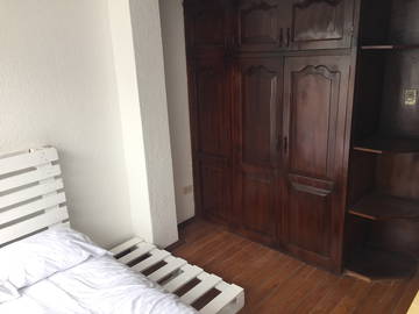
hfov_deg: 61.7
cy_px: 157
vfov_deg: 48.2
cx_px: 210
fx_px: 351
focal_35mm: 29
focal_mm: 4.15
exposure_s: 1/120
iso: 40
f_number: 2.2
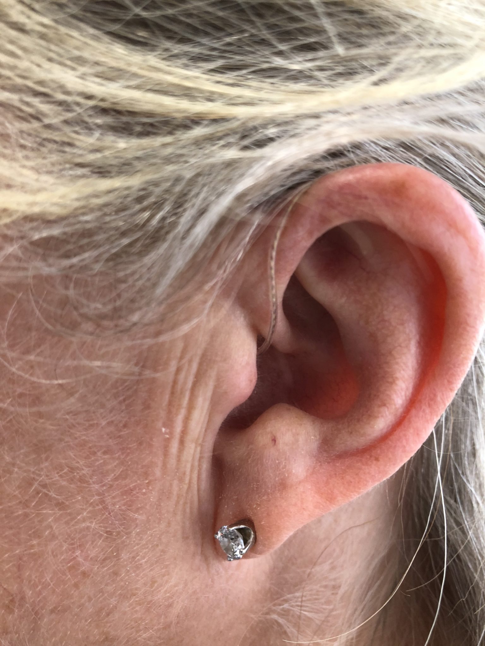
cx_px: 242
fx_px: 523
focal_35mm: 28
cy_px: 323
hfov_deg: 49.7
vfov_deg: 63.4
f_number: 1.8
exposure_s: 1/24
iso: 40
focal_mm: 4
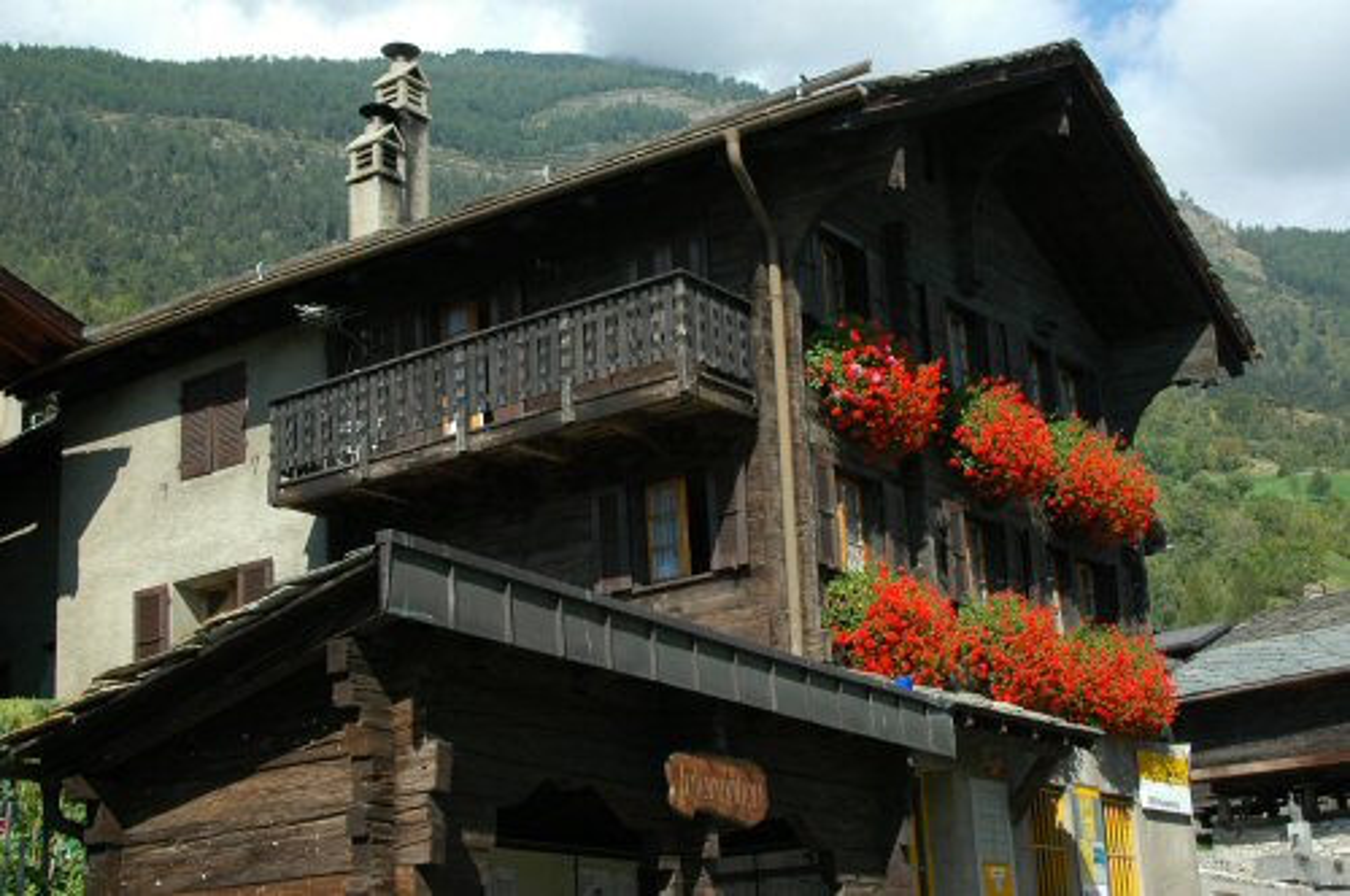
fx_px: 1966
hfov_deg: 37.9
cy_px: 448
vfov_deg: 25.7
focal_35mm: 52
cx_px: 675
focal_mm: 35
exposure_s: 1/200
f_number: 9
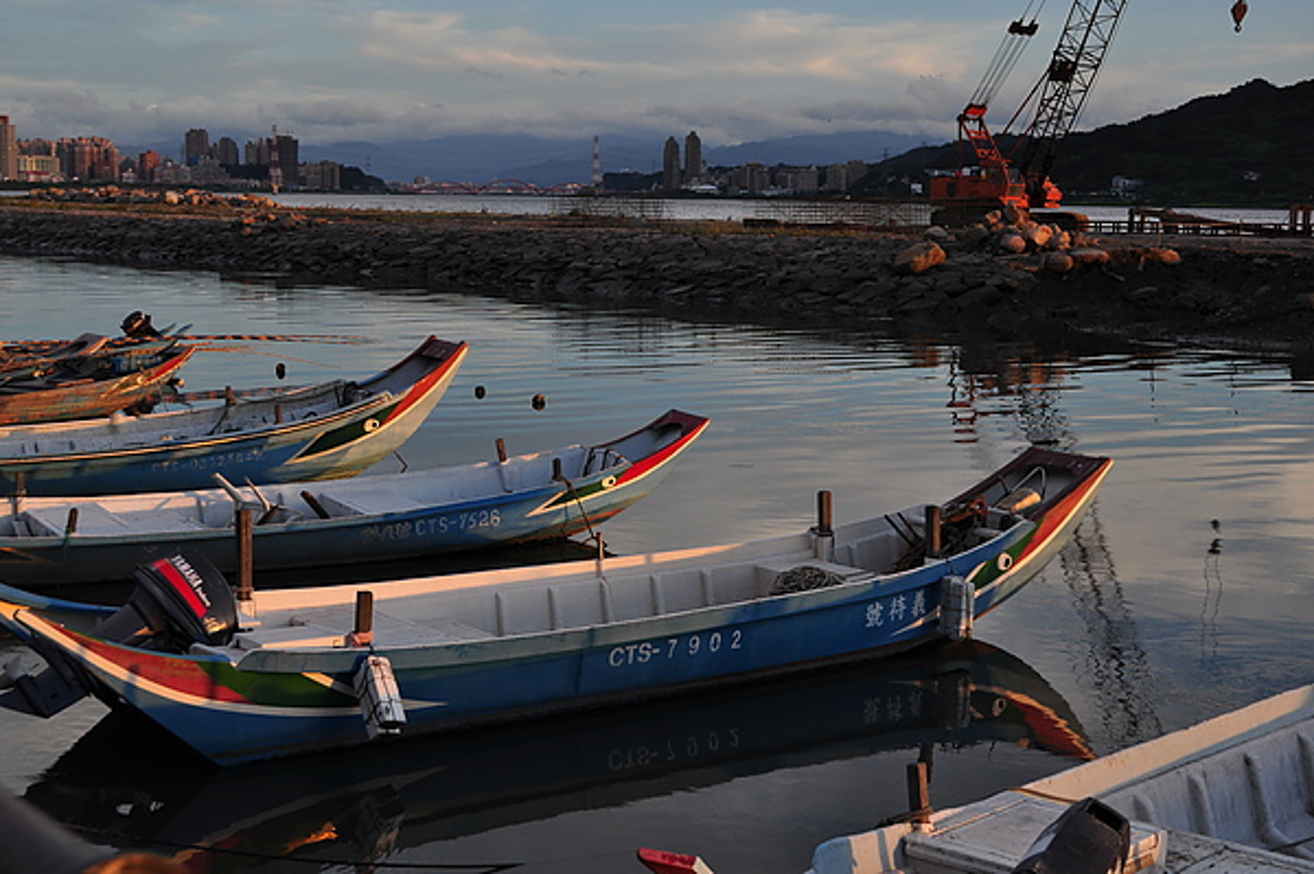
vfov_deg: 25.0
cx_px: 657
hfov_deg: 36.9
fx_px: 1969
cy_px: 437
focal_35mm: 54
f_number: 7.1
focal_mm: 36
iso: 200
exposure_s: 1/200
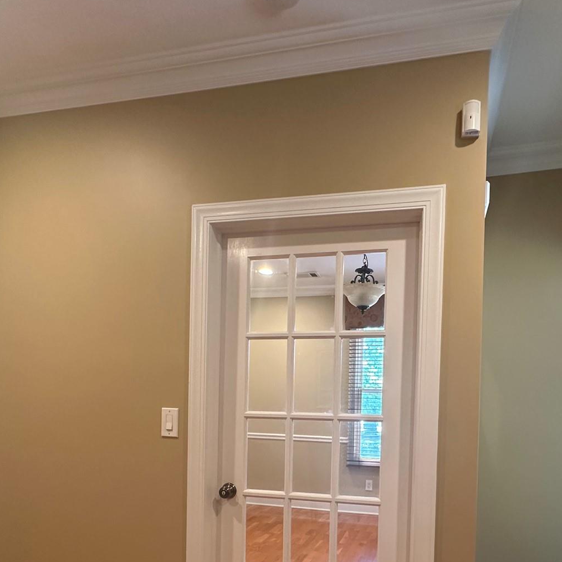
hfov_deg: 62.6
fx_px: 459
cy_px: 418
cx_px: 325
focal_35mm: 25
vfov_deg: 59.7
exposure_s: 1/60
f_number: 2.2
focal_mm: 2.22
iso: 250
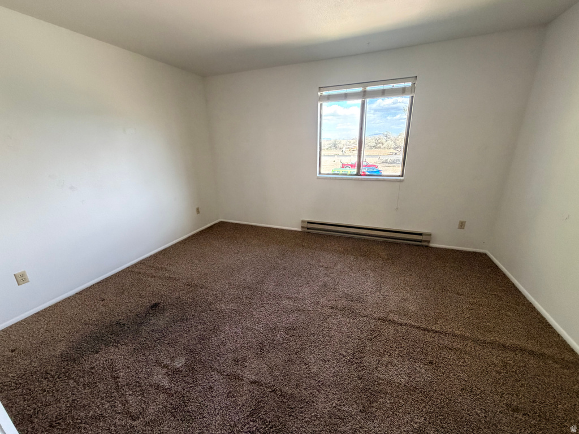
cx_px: 290
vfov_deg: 85.7
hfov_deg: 102.1
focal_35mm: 14
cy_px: 217
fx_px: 234
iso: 320
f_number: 2.2
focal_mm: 2.22
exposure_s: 1/85
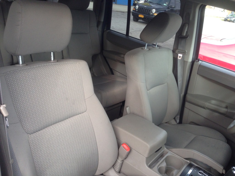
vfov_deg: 42.9
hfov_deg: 55.4
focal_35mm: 33
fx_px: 224
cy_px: 88
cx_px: 118
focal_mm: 4.13
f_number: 2.4
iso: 80
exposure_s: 1/120
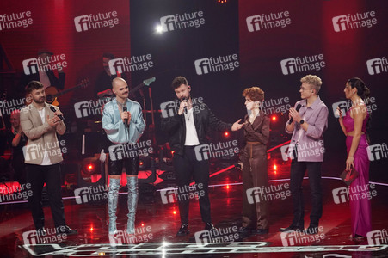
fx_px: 2154
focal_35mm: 200
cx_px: 194
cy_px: 129
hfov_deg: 10.3
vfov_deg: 6.9
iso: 4000
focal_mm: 200
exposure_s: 1/160
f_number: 5.6
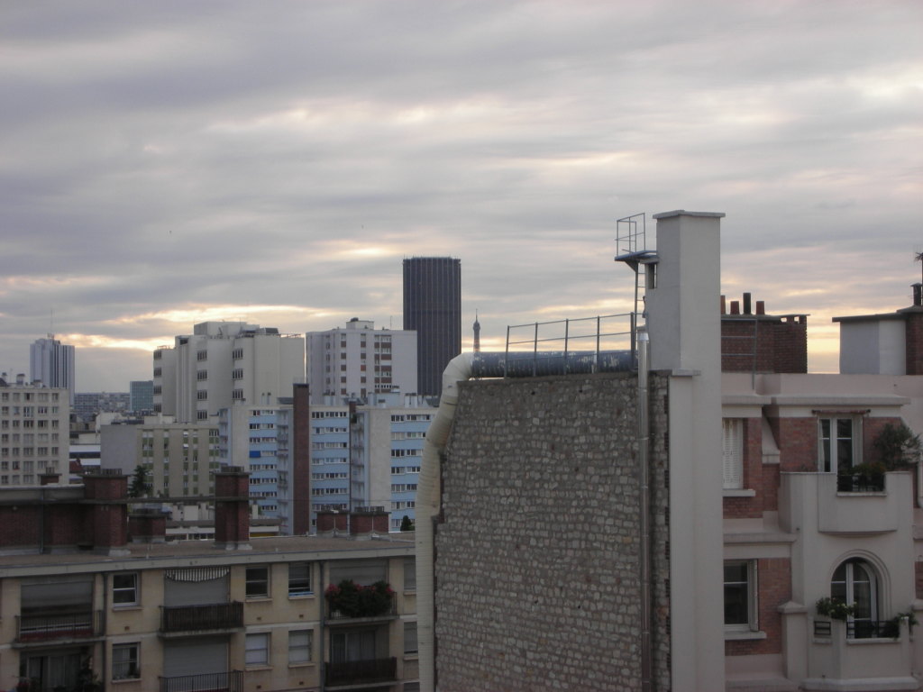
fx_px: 2293
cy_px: 346
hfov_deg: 22.8
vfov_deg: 17.2
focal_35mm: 86
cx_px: 462
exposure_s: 1/76.7
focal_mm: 14.3
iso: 50
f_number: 4.8
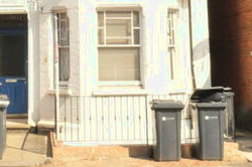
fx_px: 587
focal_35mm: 84
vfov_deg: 15.5
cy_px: -41
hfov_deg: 23.9
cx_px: 57
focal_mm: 20
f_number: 25
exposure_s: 1/200
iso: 1600
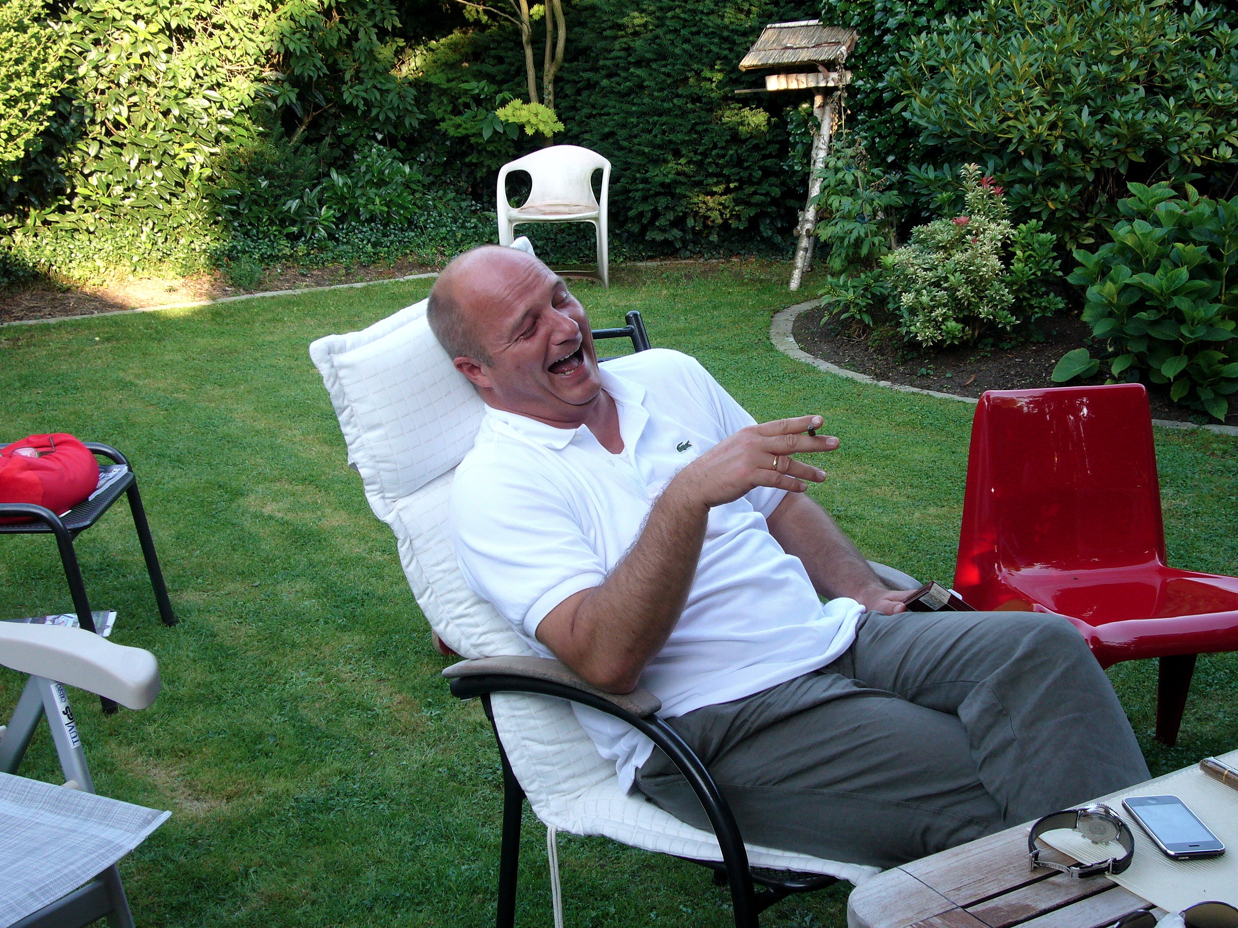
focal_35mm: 49
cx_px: 619
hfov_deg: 38.9
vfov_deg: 29.7
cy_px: 464
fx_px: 1752
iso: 80
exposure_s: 1/60
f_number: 3.6
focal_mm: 8.1
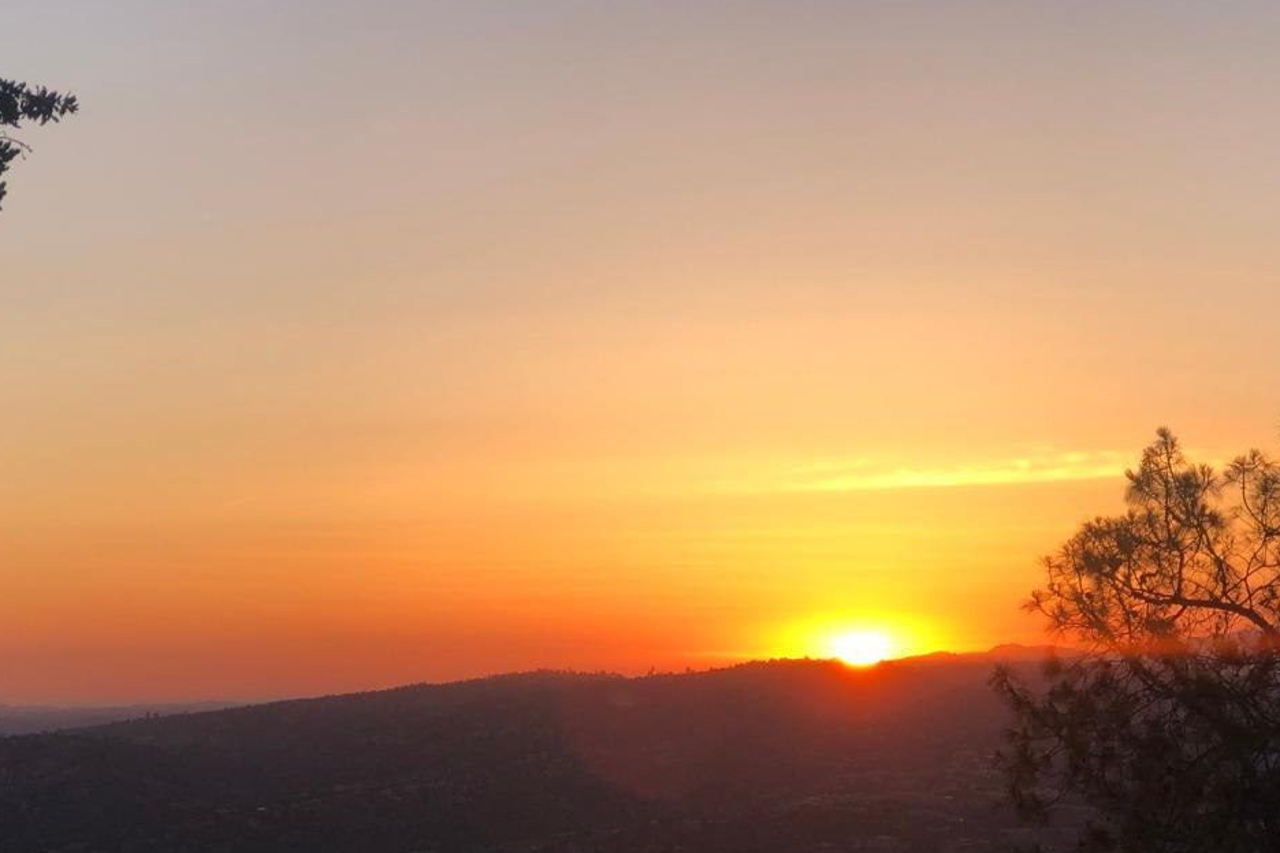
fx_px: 3378
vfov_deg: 14.3
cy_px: 695
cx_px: 723
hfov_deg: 21.4
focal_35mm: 95
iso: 20
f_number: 2.8
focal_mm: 6.6
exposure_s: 1/192
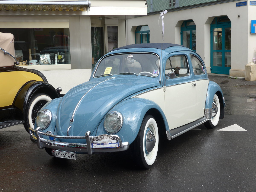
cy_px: 96
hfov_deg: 36.8
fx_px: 385
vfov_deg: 28.0
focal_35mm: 52
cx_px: 128
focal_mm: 10.7
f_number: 3.3
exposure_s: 1/500
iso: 80
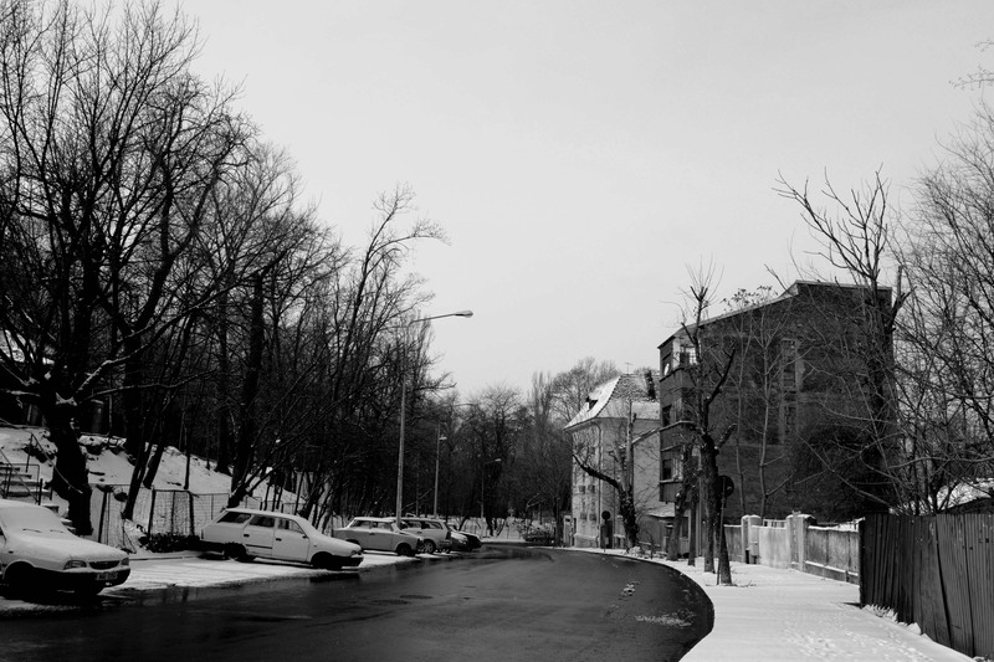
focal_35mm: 33
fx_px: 911
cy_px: 331
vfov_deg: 40.0
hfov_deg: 57.2
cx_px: 497
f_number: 11
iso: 400
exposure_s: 1/500
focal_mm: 22
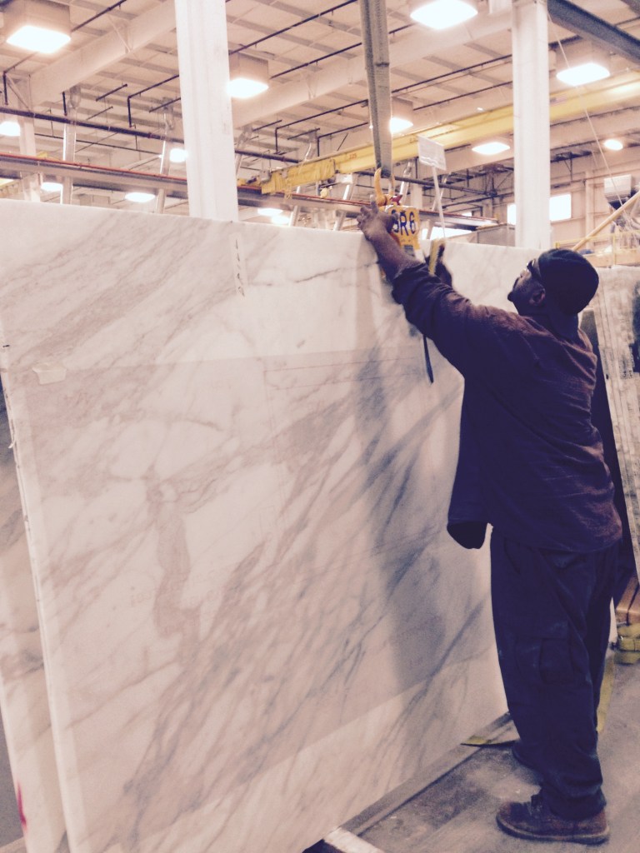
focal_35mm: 33
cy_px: 426
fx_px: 813
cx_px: 320
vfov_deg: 55.4
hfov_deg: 42.9
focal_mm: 4.12
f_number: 2.4
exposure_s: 1/20
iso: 200
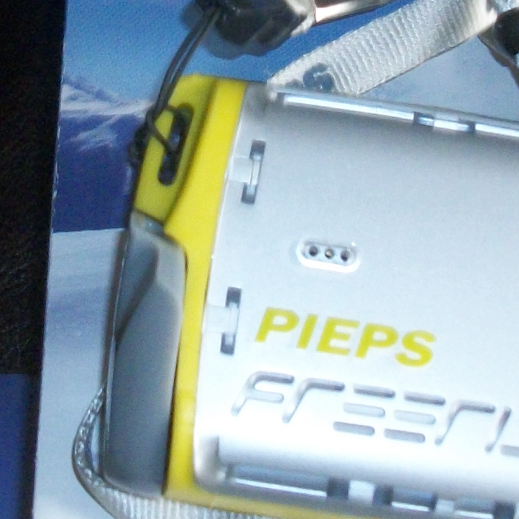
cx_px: 225
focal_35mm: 139
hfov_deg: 12.6
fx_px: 2358
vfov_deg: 12.5
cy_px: 108
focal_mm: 5.7
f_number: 2.9
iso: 160
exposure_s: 1/30
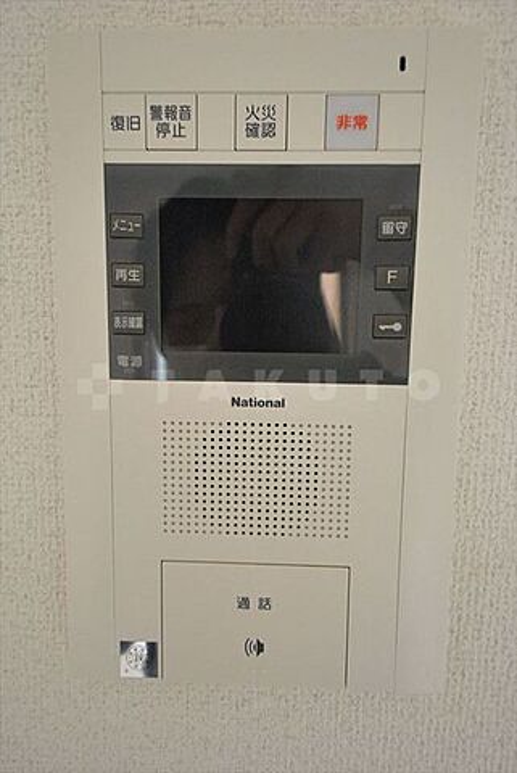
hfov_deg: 53.2
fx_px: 516
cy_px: 386
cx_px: 258
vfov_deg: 73.7
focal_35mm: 24
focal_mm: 16
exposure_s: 1/25
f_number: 5.6
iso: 1600
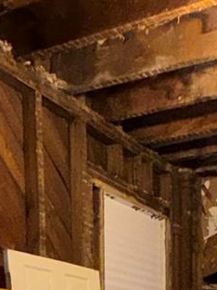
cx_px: 196
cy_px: 415
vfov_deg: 23.5
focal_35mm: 69
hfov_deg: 20.9
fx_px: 577
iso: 400
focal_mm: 2.22
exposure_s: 1/40
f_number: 2.2
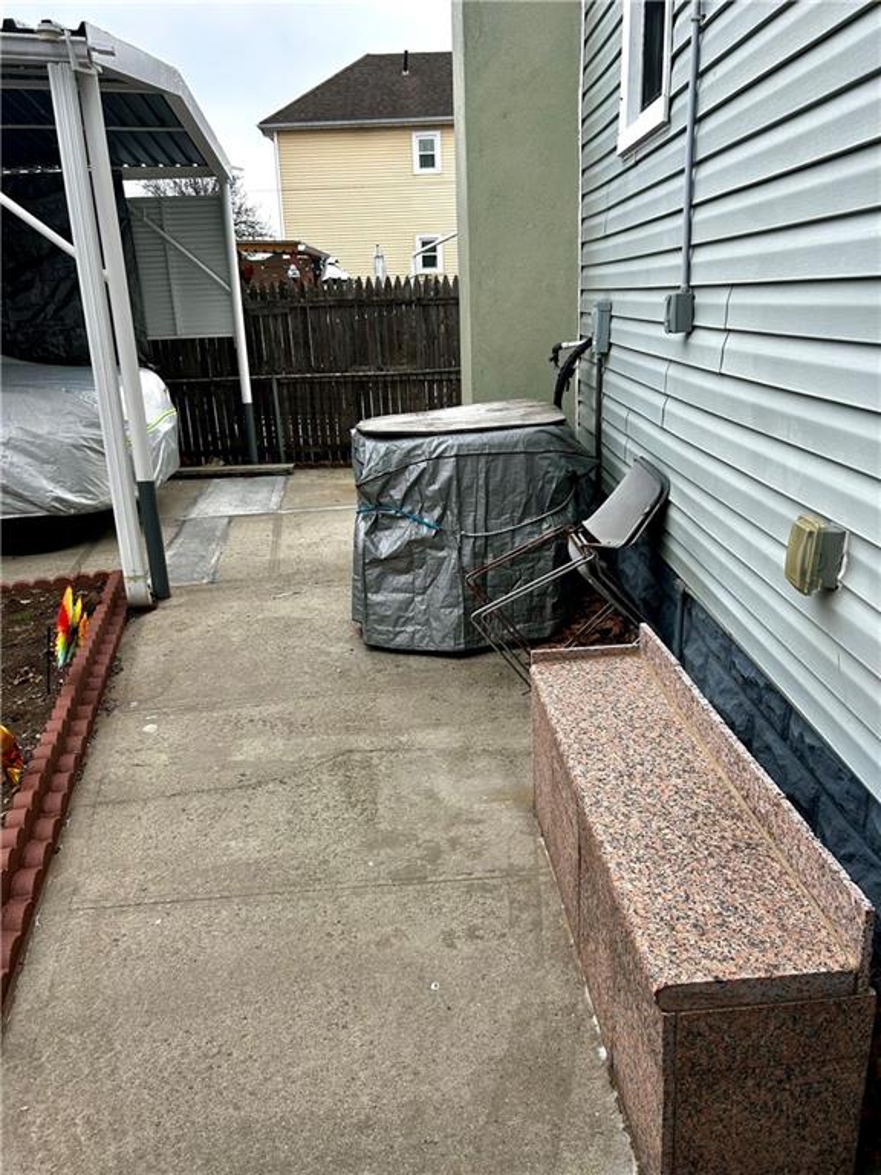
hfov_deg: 53.1
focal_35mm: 26
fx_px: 882
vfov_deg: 67.3
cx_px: 440
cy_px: 588
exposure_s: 1/733
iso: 50
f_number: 1.5
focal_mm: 5.7
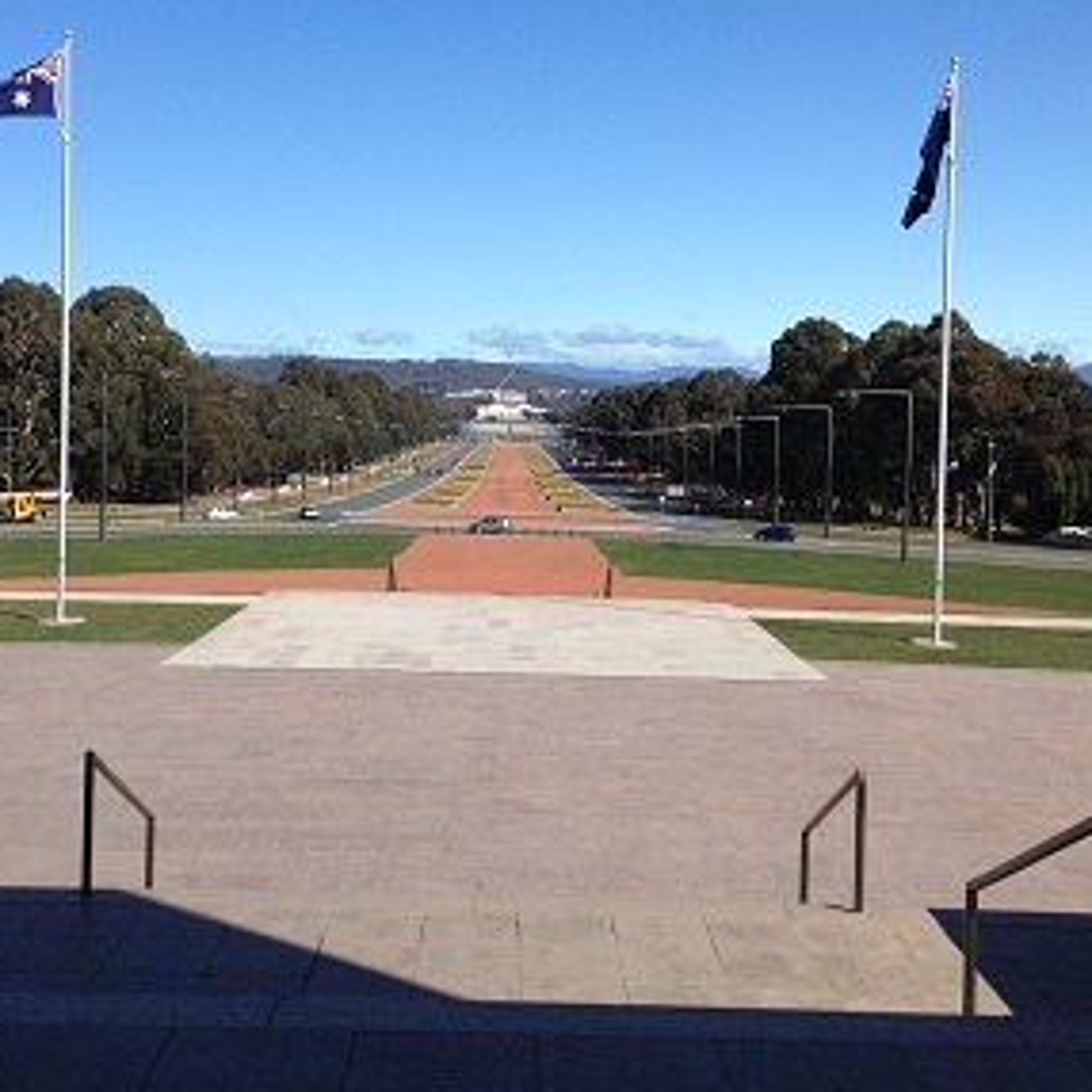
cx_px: 500
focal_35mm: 54
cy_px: 433
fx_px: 1927
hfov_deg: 31.6
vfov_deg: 31.5
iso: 50
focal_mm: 4.28
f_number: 2.4
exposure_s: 1/2123
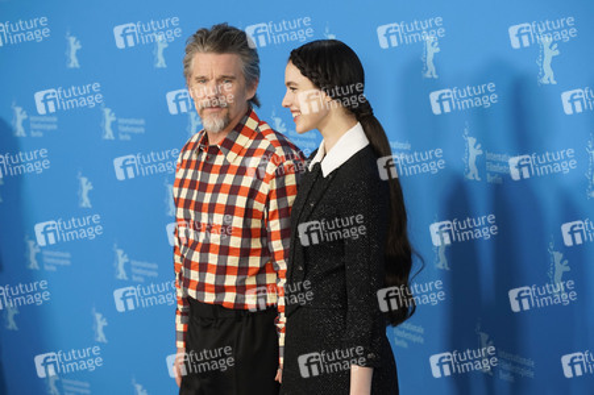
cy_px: 198
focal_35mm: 89
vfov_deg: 15.3
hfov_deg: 22.9
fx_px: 1467
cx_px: 297
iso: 2000
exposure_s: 1/160
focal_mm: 89
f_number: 5.6
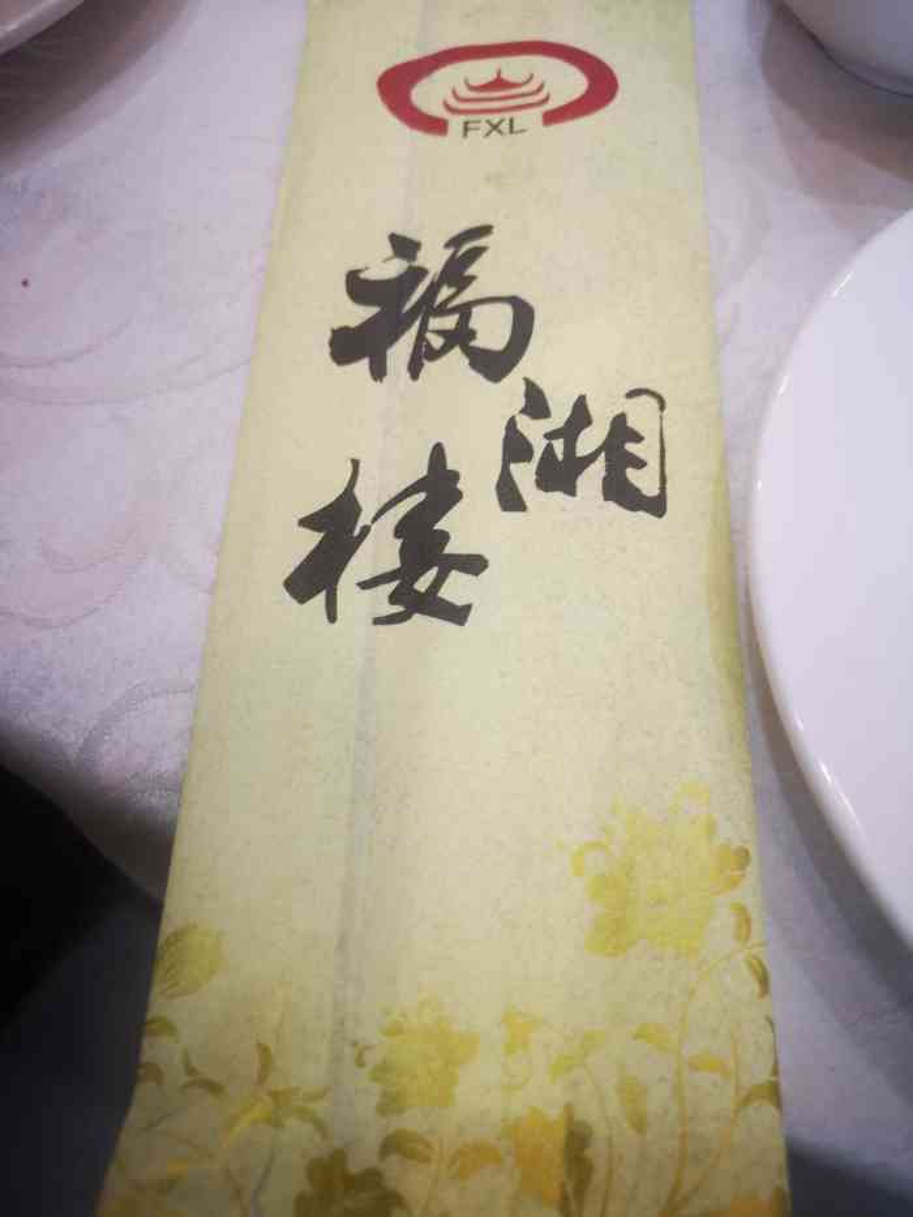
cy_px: 608
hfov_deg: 51.4
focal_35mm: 27
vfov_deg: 65.3
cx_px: 456
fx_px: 949
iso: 125
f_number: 1.8
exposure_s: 1/33.3
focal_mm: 3.95
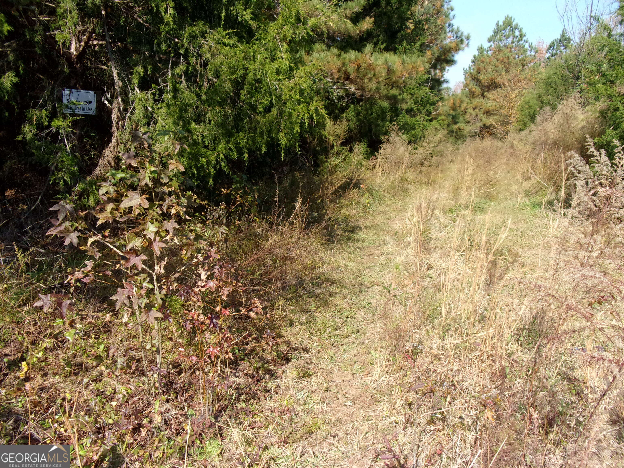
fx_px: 505
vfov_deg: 49.7
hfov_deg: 63.4
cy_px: 234
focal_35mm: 28
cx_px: 312
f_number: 10.8
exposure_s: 1/110
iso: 200
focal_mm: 5.1
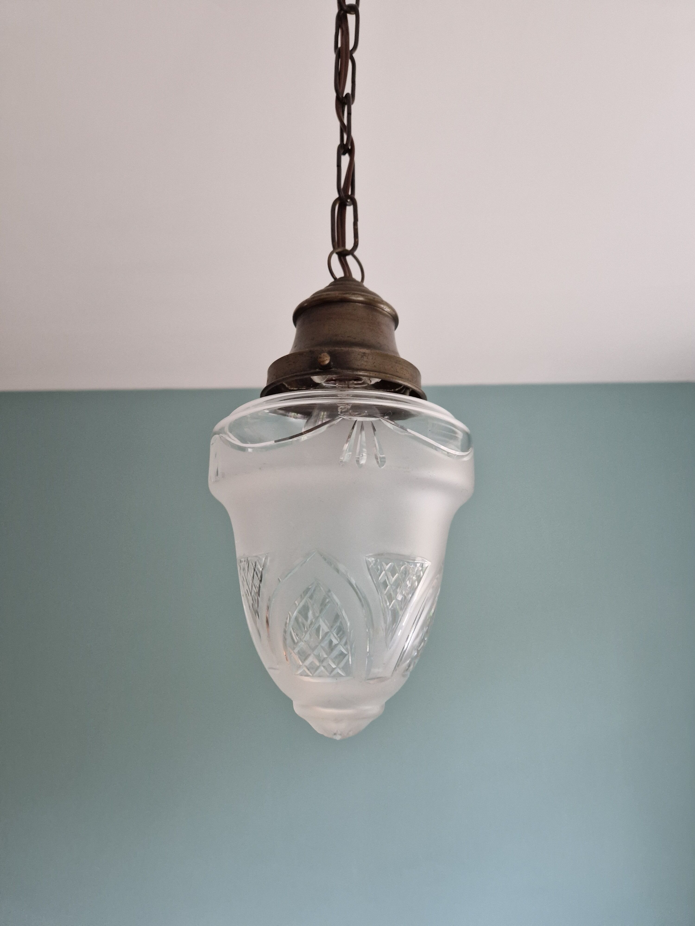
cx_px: 348
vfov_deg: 73.9
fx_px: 616
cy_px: 463
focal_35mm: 23
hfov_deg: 58.9
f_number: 1.8
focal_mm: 5.4
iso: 64
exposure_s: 1/100
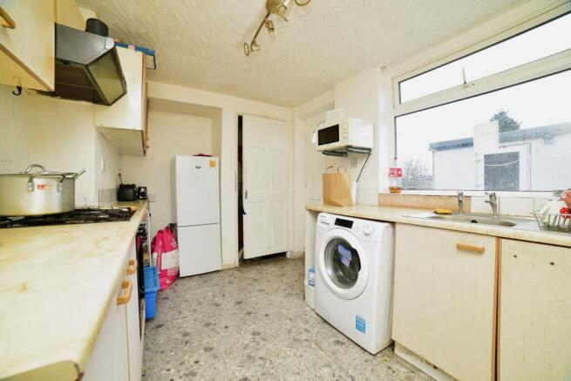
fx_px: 222
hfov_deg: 104.2
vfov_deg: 81.2
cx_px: 286
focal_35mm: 14
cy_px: 190
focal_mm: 14
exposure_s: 1/10
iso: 250
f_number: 8
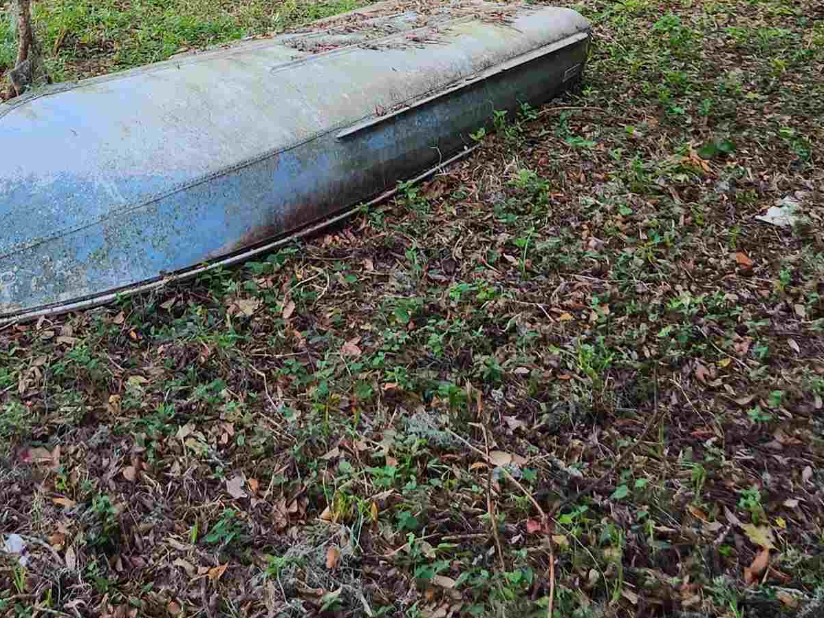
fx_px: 1404
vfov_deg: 22.4
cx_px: 142
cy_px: -171
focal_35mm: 59
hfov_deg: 31.7
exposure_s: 1/180
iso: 200
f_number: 1.8
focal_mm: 5.4
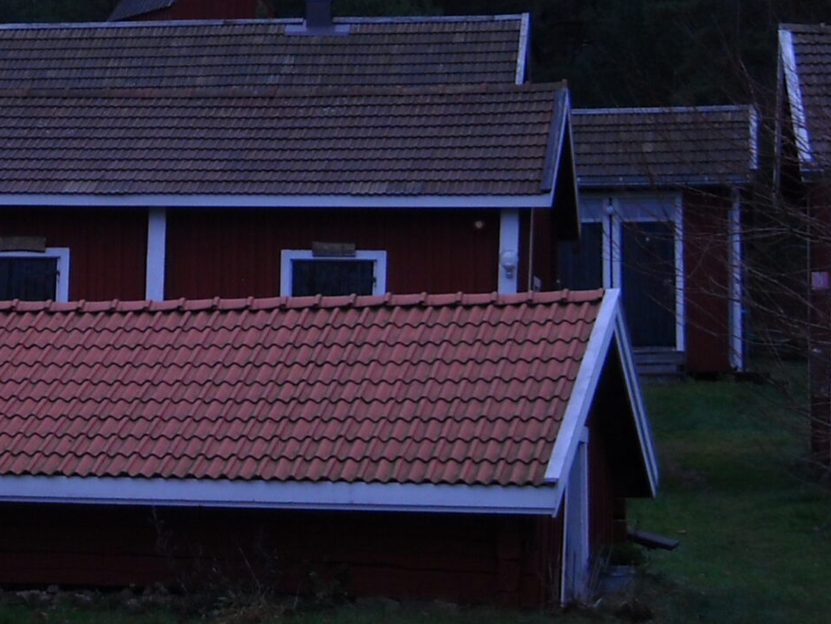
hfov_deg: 11.7
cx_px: -145
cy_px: -17
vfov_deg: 8.9
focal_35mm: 165
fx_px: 3962
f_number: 3.5
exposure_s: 1/109
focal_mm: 9.87
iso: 64
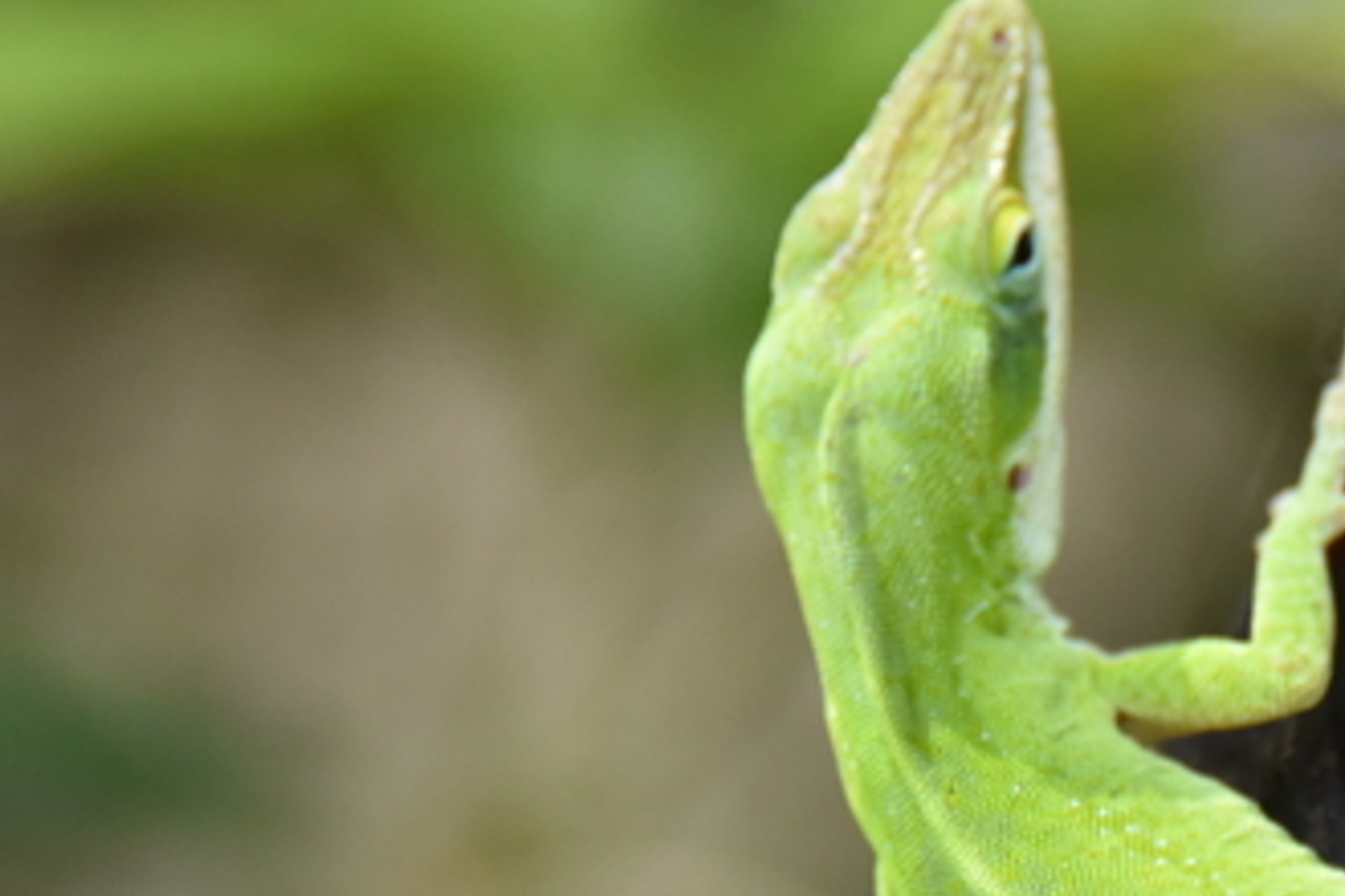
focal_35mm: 659
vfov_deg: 2.1
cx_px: 1659
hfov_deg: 3.1
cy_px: 1173
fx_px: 24619
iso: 900
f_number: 5.6
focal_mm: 170
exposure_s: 1/400
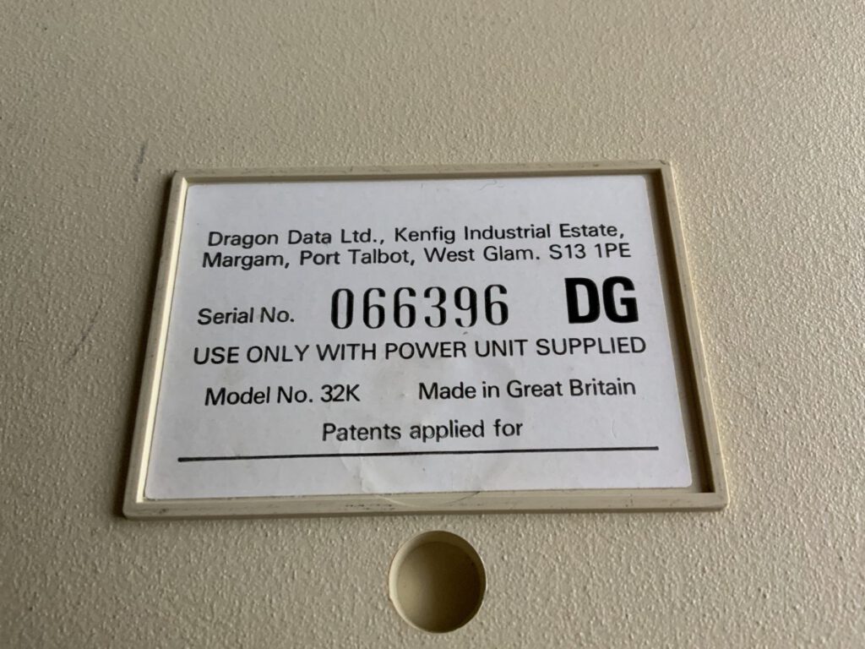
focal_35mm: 29
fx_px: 725
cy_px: 324
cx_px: 432
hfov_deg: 61.7
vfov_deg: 48.2
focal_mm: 3
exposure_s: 1/40
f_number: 1.8
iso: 160
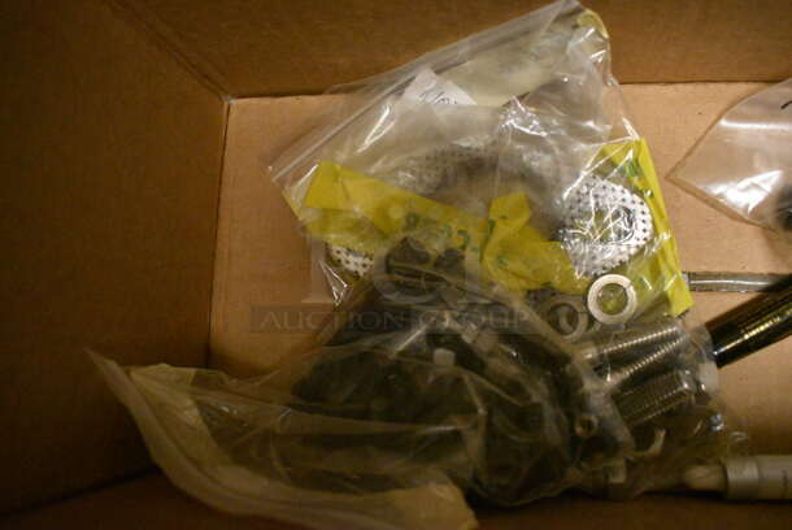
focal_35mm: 30
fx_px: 661
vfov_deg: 43.7
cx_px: 396
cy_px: 265
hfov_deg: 61.9
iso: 7200
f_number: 3.5
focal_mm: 20
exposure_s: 1/125
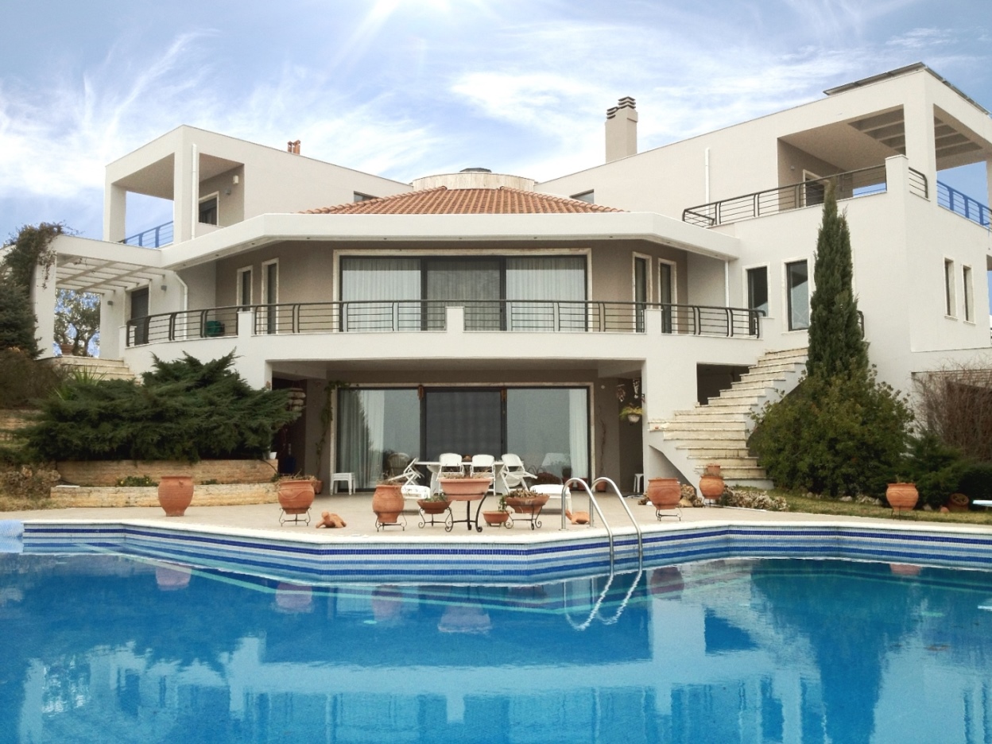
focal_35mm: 35
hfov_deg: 52.6
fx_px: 1003
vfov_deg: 40.7
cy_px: 372
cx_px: 496
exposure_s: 1/336
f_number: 2.4
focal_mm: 4.28
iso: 64
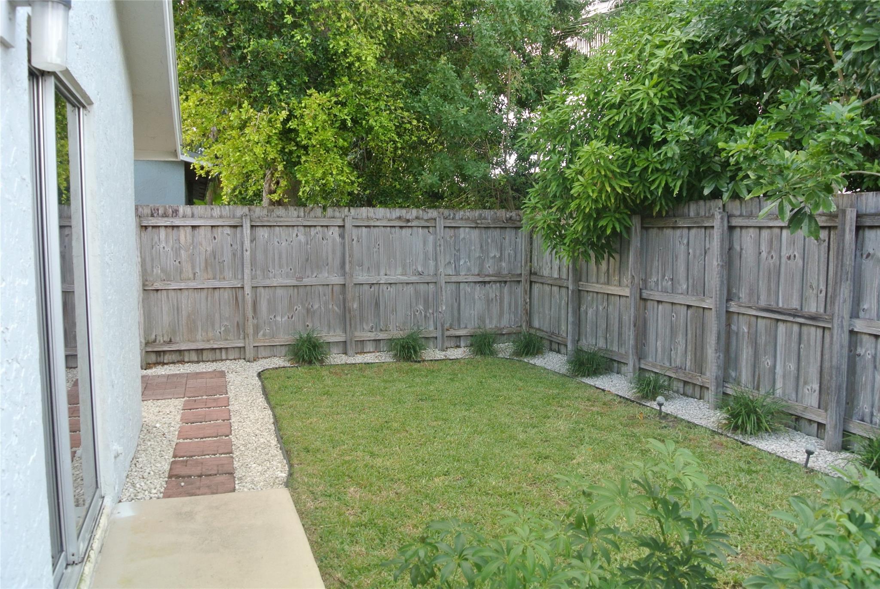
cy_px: 294
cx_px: 440
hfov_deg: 67.3
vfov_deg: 48.0
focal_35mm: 27
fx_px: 661
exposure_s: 1/125
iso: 400
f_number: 3.5
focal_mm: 10
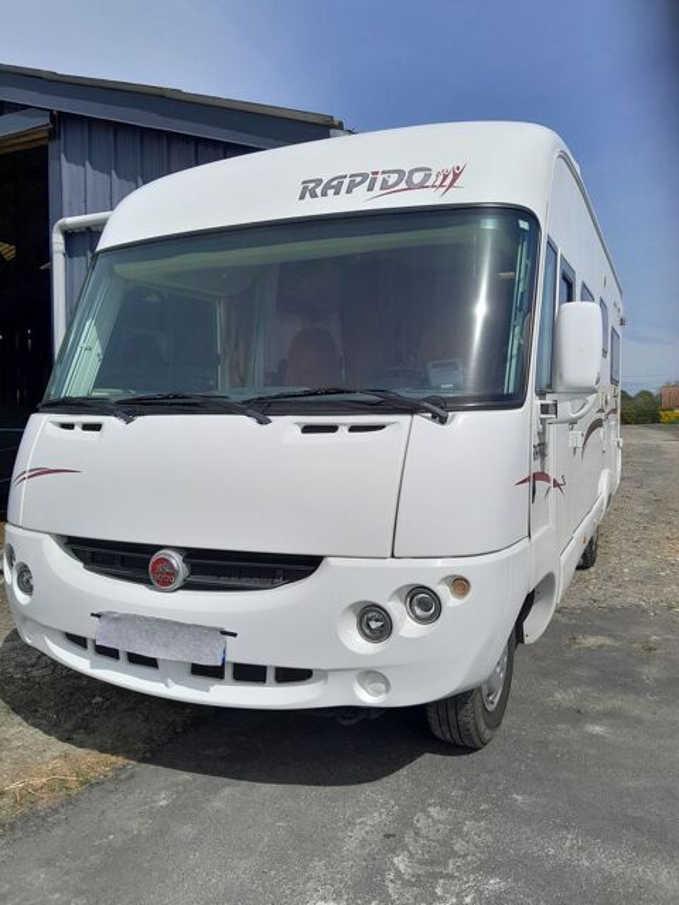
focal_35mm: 26
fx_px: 680
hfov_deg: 53.1
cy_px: 452
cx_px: 340
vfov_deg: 67.3
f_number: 1.8
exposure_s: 1/1621
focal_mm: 3.98
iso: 40
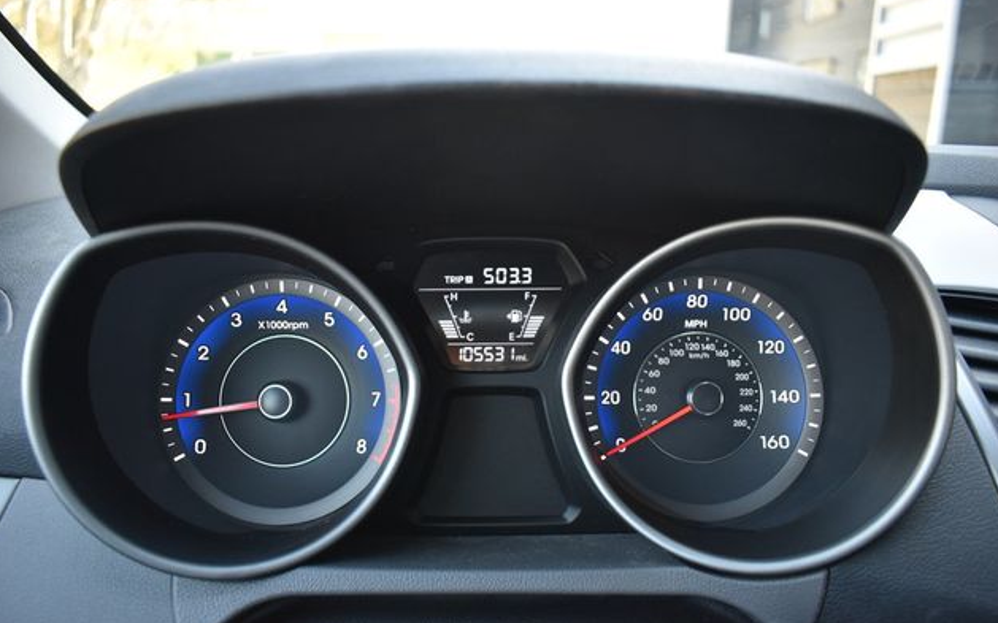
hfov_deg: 66.5
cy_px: 321
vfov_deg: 44.5
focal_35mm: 28
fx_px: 761
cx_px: 497
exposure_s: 1/125
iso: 800
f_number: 3.5
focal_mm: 18
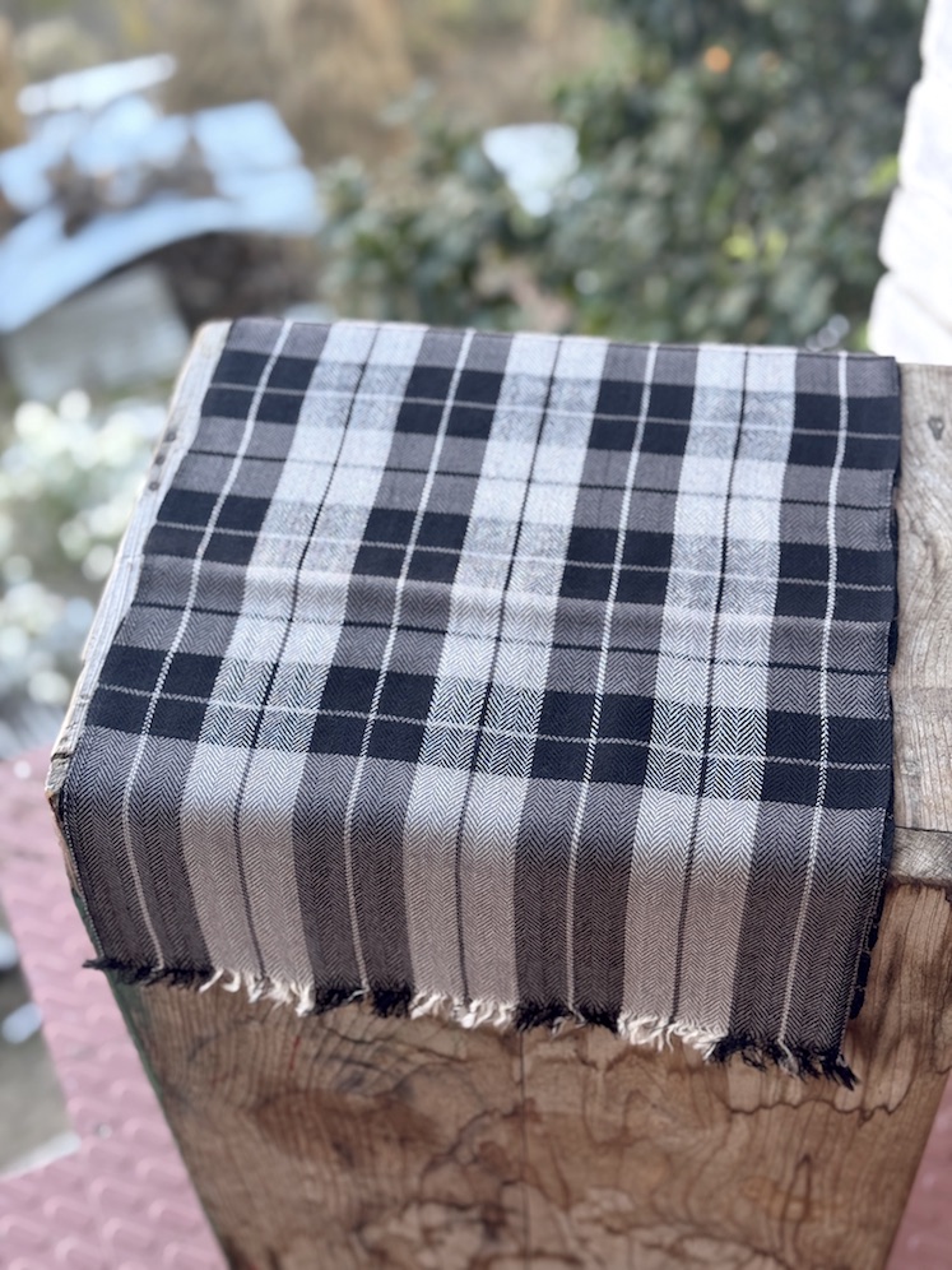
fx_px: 1760
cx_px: 476
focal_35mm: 48
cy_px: 635
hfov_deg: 30.3
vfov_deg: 39.7
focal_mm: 6.76
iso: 64
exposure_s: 1/169
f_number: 1.78
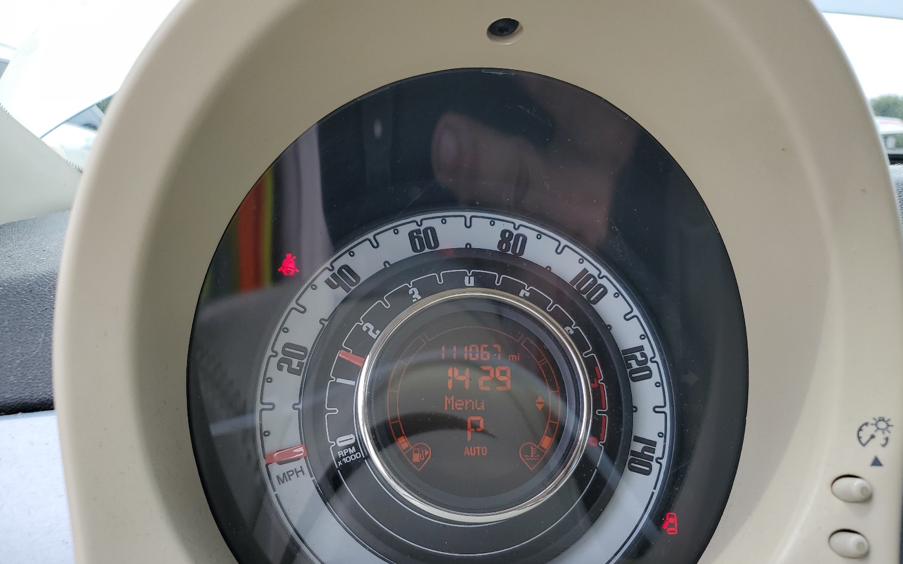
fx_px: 689
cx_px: 455
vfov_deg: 44.4
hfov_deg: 66.5
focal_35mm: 28
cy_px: 331
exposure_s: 1/909
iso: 50
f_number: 1.5
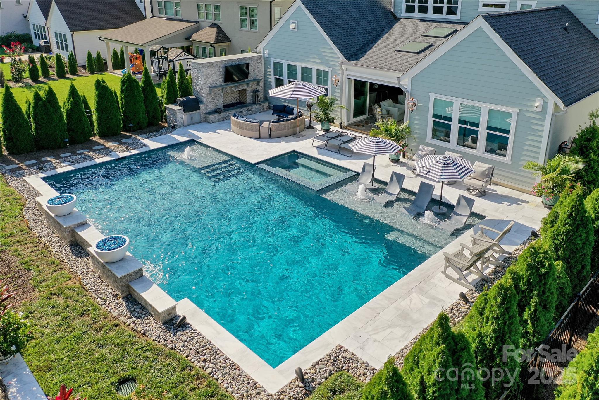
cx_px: 300
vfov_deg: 46.4
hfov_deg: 65.5
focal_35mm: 28
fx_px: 466
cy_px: 200
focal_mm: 10.26
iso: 100
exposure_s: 1/80
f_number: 3.5
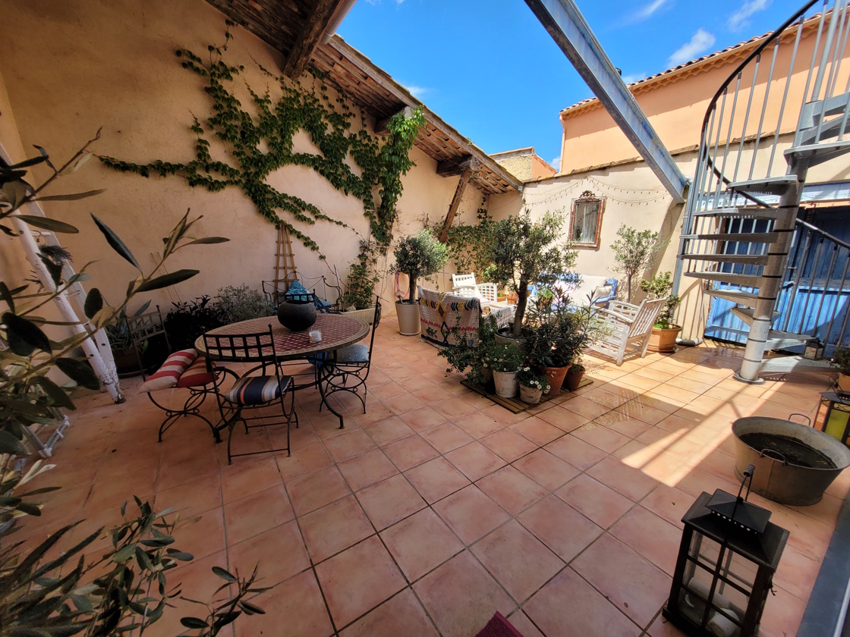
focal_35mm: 13
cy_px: 318
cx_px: 425
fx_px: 319
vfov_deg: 89.9
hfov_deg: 106.2
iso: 40
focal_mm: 1.74
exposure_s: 1/609
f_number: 2.2
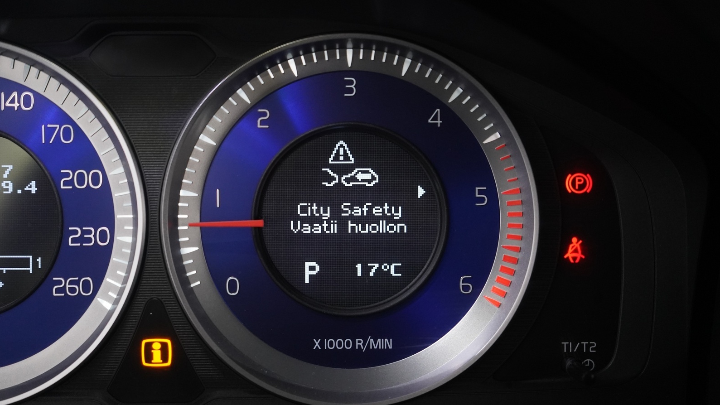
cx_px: 354
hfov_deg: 43.7
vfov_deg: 25.4
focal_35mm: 47
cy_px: 214
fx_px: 897
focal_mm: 44
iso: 4000
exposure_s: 1/60
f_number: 4.5
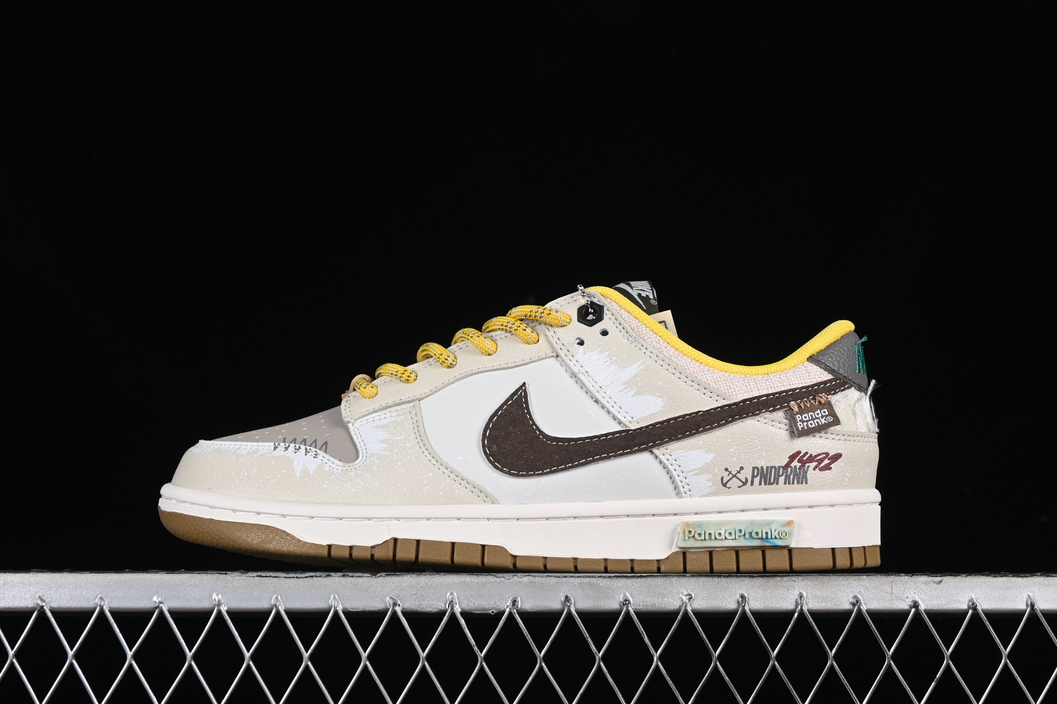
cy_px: 352
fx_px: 2202
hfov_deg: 27.0
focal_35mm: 75
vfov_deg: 18.2
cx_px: 528
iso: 160
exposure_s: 1/80
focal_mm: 50
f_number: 8
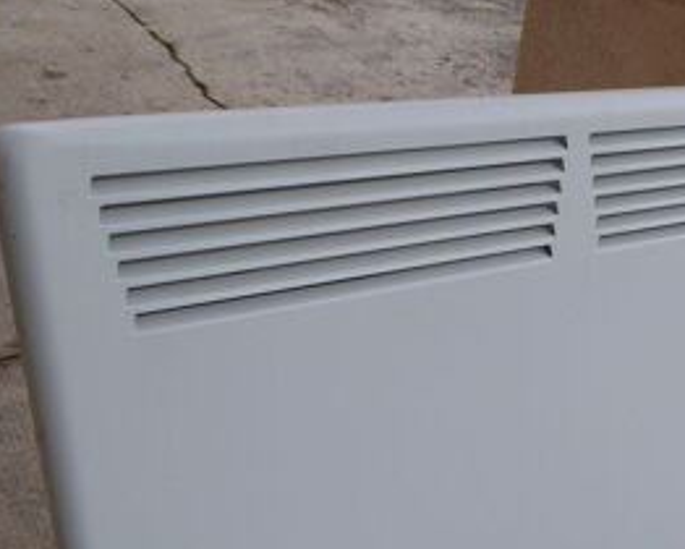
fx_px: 1014
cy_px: 418
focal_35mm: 50
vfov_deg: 29.8
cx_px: 601
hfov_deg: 35.4
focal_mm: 5
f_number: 3.1
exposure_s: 1/50
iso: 100
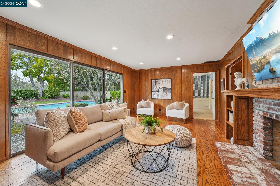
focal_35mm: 14
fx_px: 109
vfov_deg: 81.2
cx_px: 140
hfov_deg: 104.3
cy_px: 93
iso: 640
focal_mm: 14
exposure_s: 1/20
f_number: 8
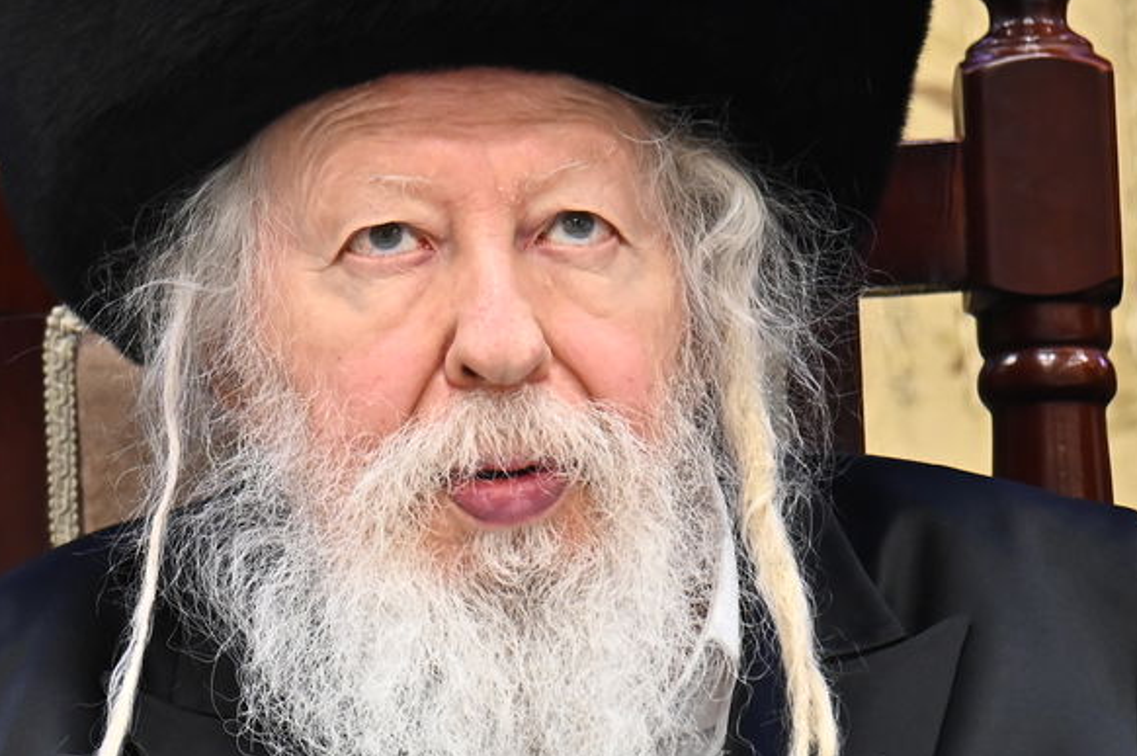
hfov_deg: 1.9
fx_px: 34932
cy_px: 363
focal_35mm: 1107
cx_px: 393
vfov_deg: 1.2
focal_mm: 460
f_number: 6.3
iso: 2000
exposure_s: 1/200
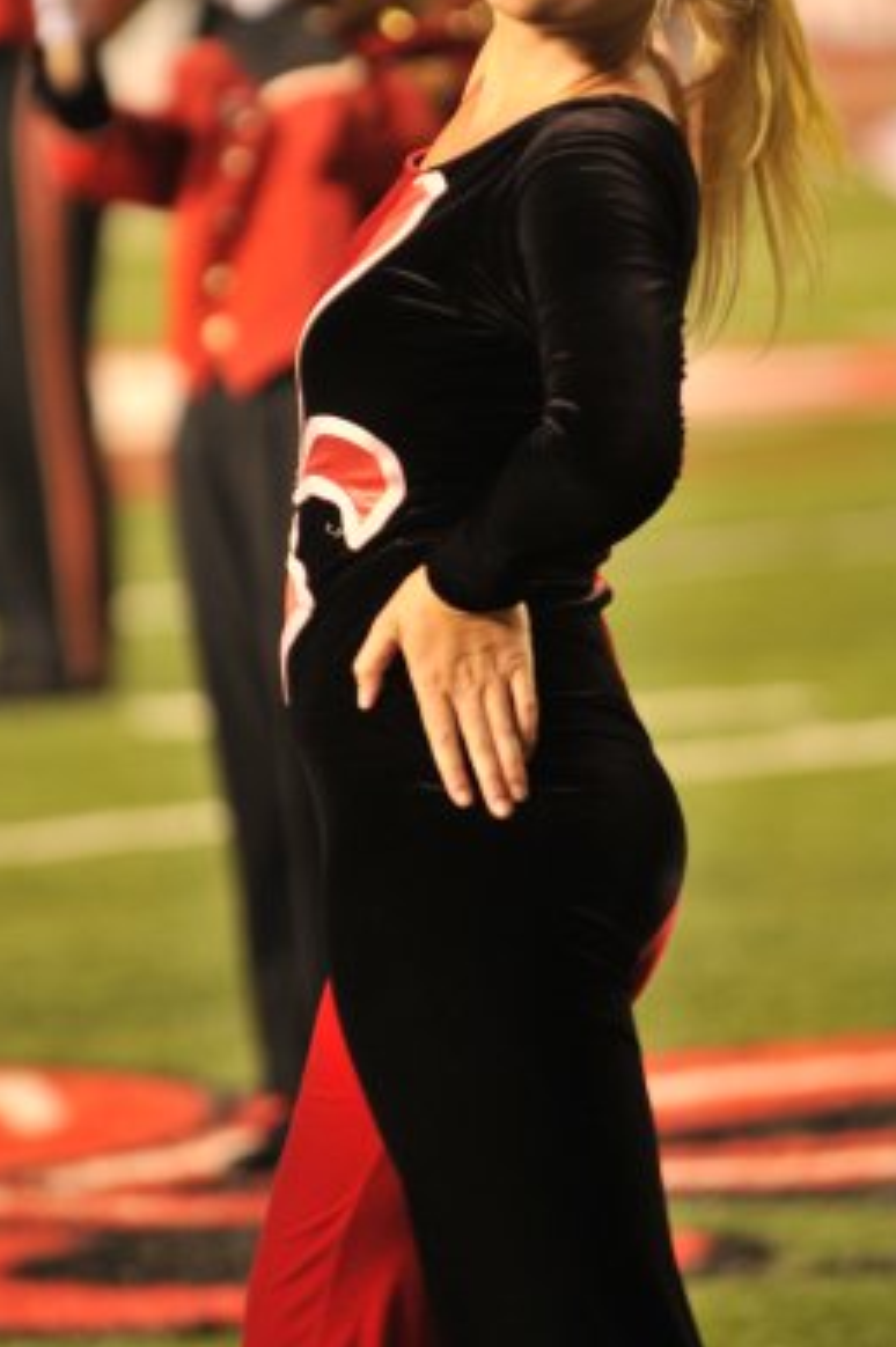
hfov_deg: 3.0
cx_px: 384
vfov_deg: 4.4
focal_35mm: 464
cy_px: 448
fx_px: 17352
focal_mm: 200
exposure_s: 1/60
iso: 400
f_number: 2.8
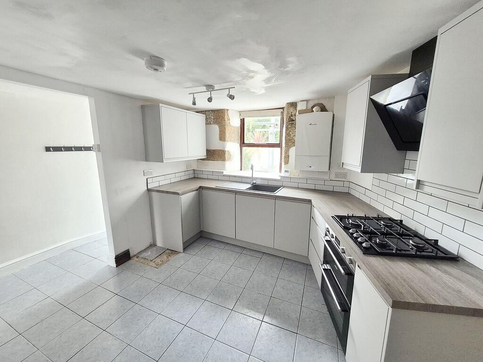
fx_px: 181
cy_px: 181
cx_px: 242
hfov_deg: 106.2
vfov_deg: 89.9
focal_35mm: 13
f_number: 2.2
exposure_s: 1/50
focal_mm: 1.7
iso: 125
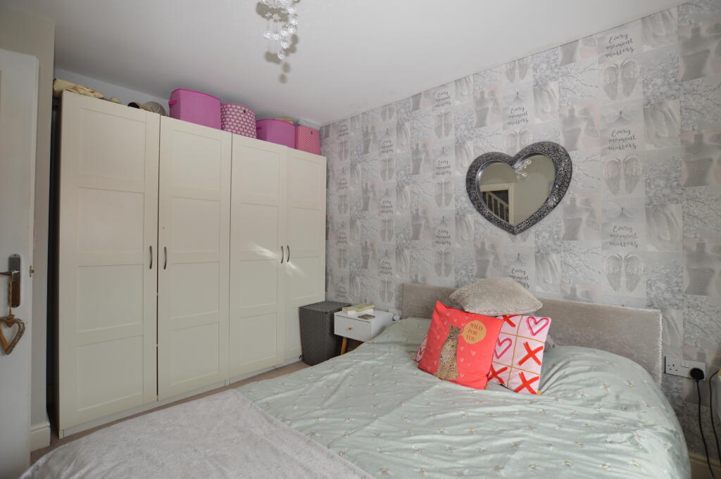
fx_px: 300
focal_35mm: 15
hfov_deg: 100.4
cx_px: 360
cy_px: 240
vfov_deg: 77.2
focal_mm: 10
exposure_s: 1/25
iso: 200
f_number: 4.5
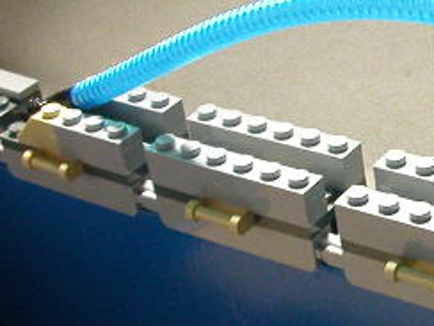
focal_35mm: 97
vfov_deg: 15.2
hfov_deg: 19.1
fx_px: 1216
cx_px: 526
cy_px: 200
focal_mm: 5.6
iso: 400
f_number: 2.7
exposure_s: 1/10.2
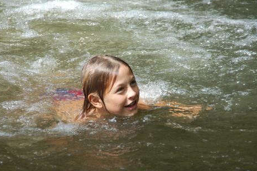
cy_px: 97
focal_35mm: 242
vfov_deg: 5.7
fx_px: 1724
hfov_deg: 8.5
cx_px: 129
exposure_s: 1/500
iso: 640
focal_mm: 135
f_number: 6.3
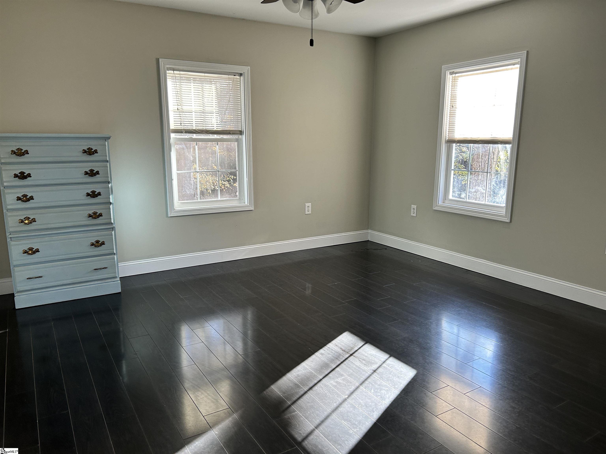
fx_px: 455
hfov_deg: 67.3
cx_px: 303
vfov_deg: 53.1
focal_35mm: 26
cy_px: 227
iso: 80
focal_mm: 5.7
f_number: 1.5
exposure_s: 1/120
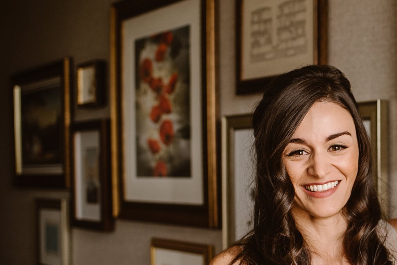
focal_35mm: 72
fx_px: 794
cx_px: 400
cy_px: 191
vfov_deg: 18.8
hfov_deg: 26.5
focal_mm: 35
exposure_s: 1/500
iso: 250
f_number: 2.5
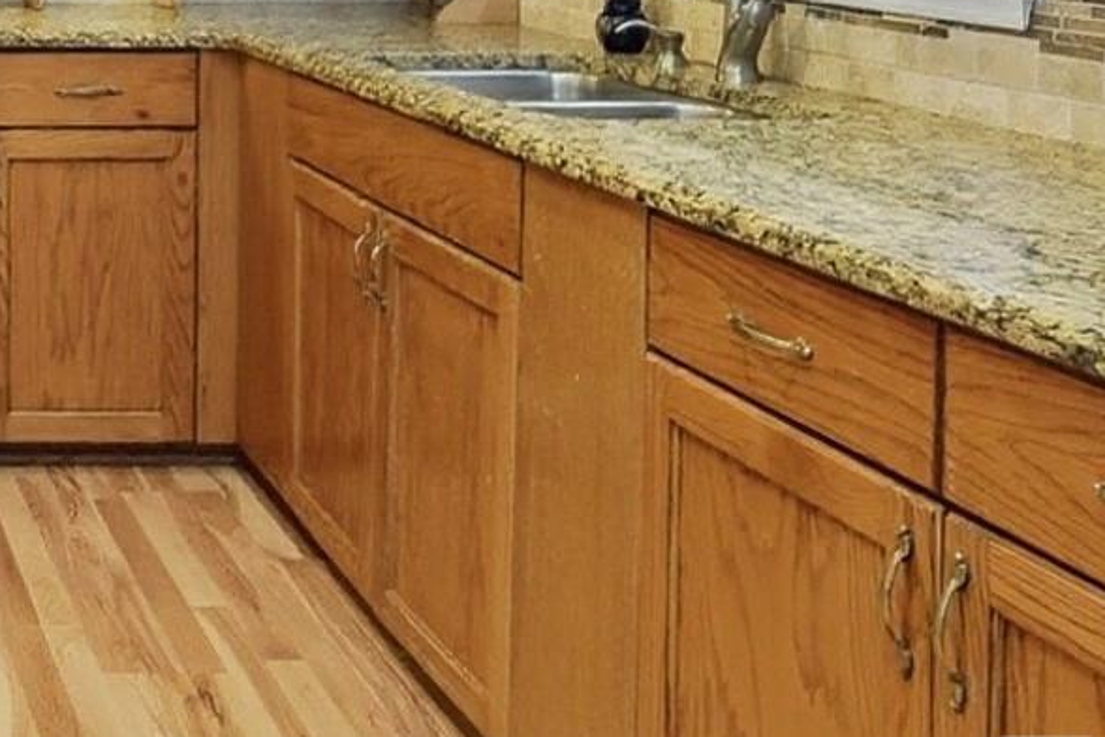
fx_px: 1565
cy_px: -155
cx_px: -293
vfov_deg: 24.0
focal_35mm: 51
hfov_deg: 31.2
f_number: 5.6
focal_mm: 10
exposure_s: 1/60
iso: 100
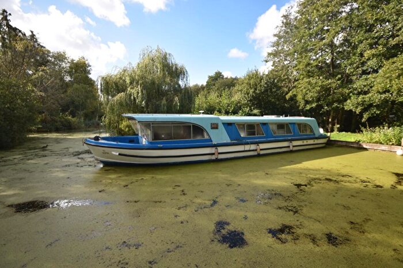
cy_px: 134
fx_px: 201
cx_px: 202
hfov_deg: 90.0
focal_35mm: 18
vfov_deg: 67.3
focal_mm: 12
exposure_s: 1/160
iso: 100
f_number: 6.3
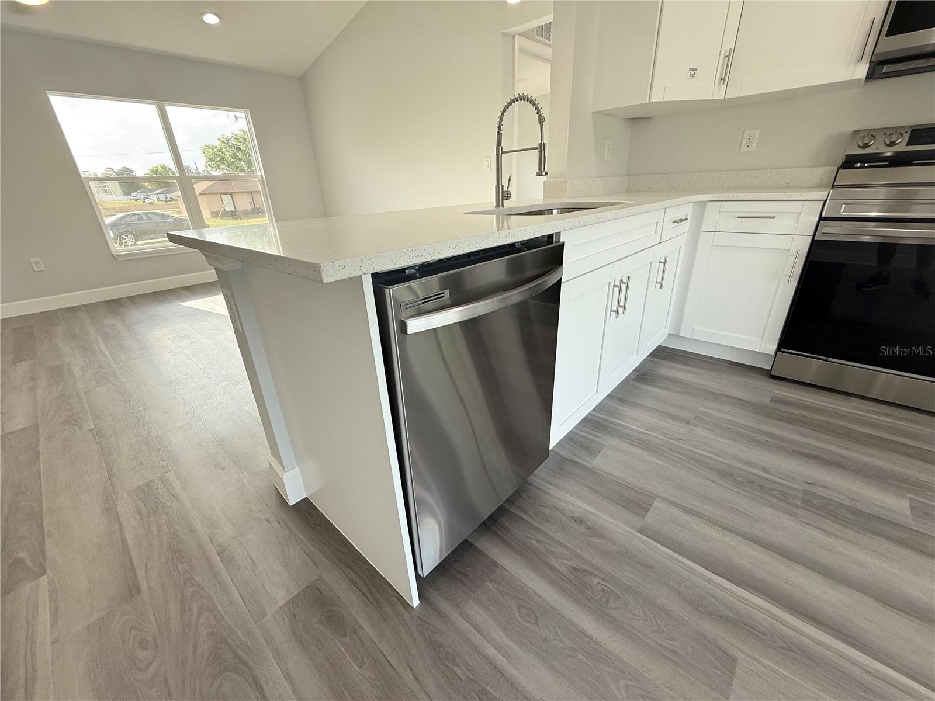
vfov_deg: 85.7
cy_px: 350
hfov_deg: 102.1
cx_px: 468
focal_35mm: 14
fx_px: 378
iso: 80
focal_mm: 2.22
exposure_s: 1/120
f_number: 2.2
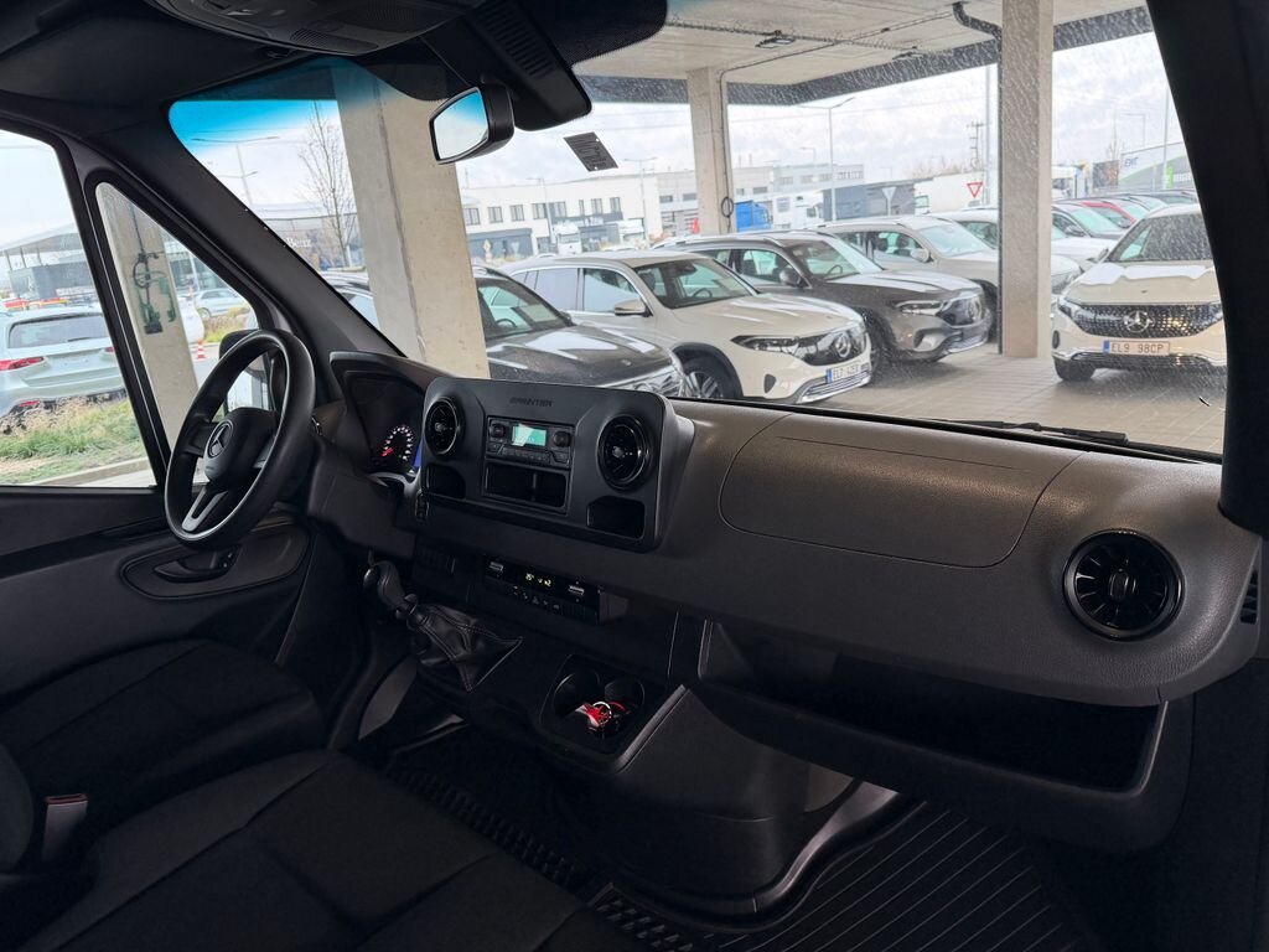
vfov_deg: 56.8
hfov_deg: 71.6
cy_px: 476
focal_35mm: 24
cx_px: 634
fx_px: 880
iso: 200
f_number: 1.78
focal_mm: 6.76
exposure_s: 1/207
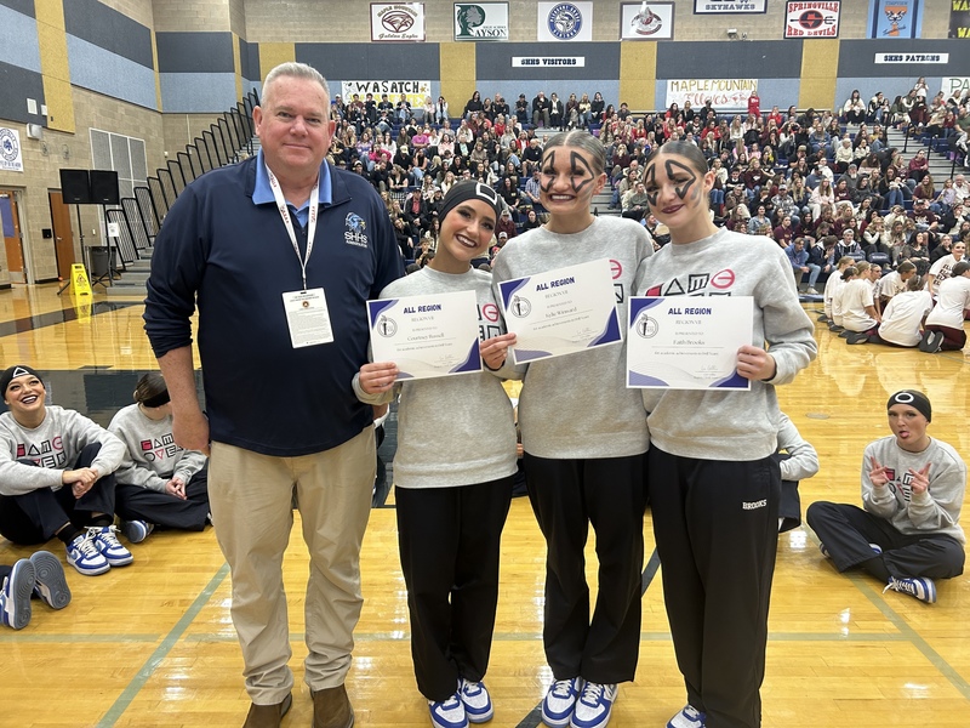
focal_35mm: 26
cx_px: 485
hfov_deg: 67.3
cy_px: 364
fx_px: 729
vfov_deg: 53.1
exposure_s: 1/120
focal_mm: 5.7
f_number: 1.5
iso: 125
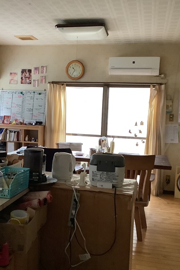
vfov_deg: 44.5
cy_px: 137
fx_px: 330
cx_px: 64
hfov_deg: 30.4
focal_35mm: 44
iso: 320
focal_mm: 3.3
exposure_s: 1/30
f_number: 2.4
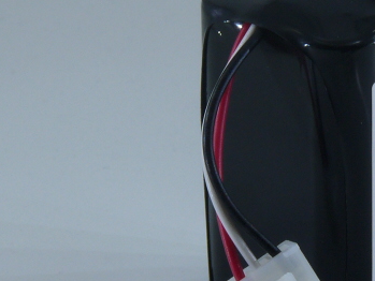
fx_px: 3316
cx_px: 312
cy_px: 172
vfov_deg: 4.9
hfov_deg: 6.5
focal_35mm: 306
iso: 100
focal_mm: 16.7
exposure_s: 1/200
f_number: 4.5
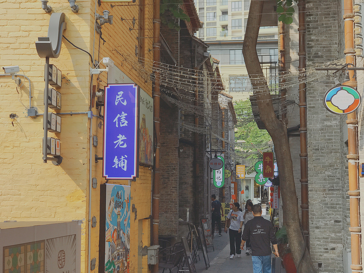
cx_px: 182
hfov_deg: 33.8
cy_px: 136
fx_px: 599
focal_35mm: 57
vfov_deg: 25.7
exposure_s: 1/357
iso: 20
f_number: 2.8
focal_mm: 6.6
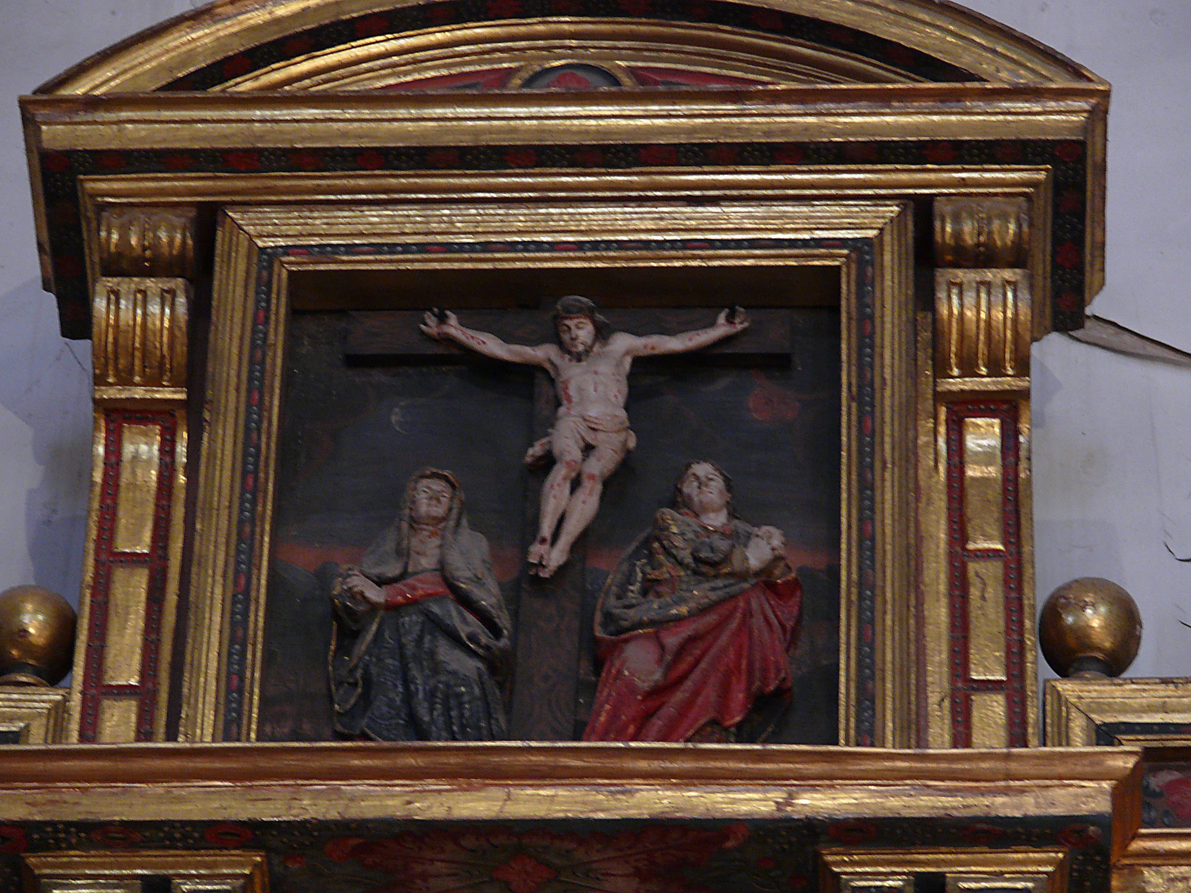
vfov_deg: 7.6
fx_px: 6744
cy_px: 446
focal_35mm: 196
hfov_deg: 10.1
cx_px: 596
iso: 200
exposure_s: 1/2.5
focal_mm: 41.5
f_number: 3.6
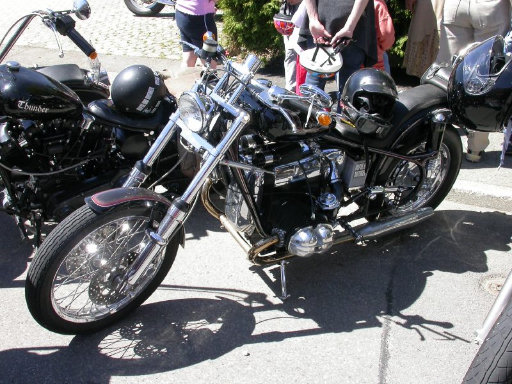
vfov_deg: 32.9
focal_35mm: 44
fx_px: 651
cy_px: 192
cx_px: 256
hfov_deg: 42.9
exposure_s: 1/175
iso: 100
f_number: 5.5
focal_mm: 9.1
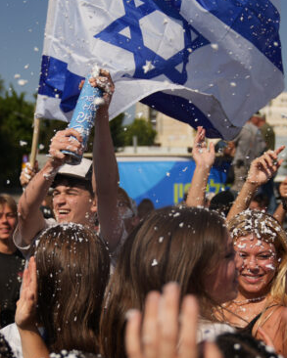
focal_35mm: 59
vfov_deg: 31.9
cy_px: 206
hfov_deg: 25.8
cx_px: 119
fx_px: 626
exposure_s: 1/6400
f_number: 2.8
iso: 160
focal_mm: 34
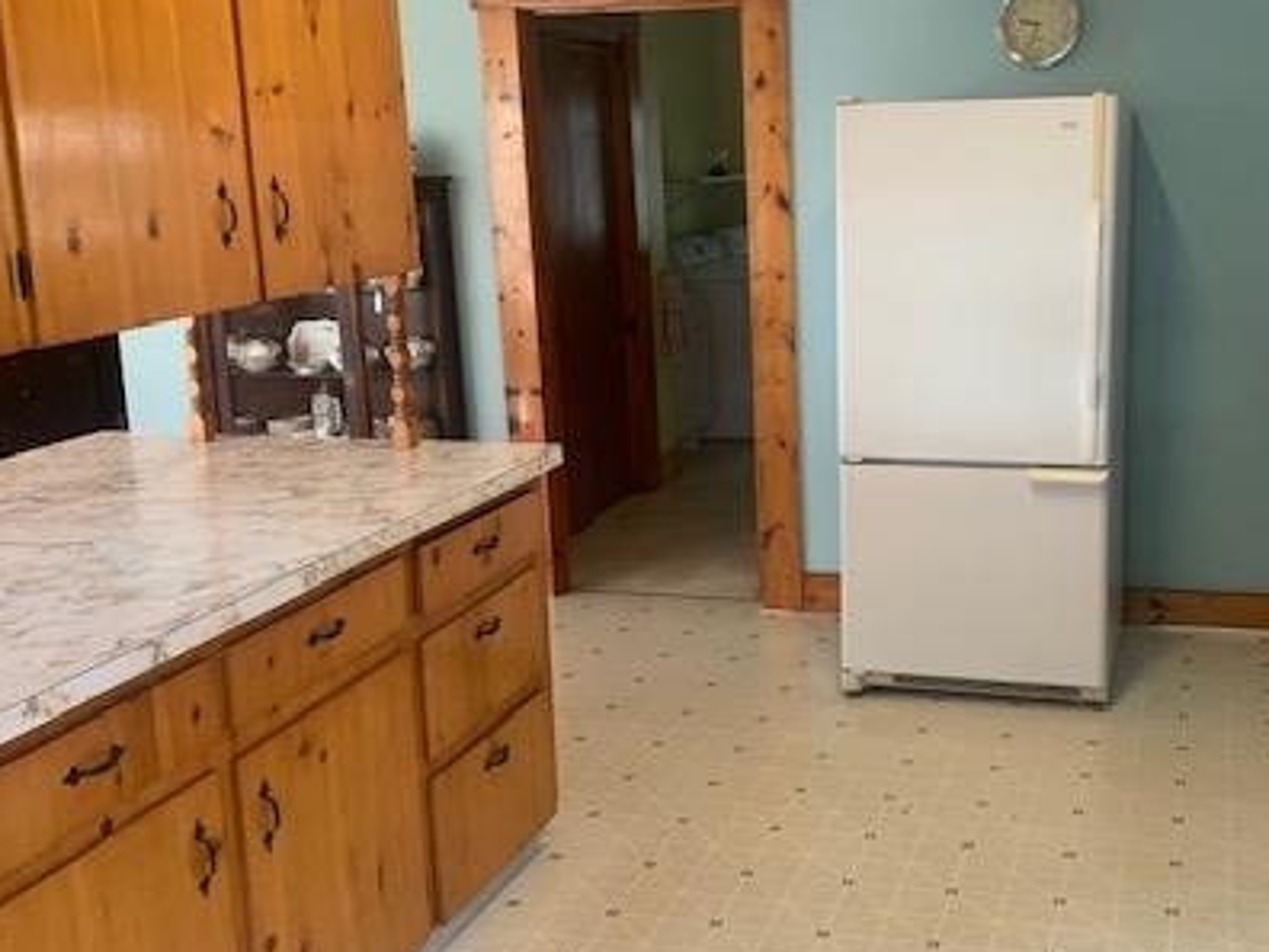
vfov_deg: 34.3
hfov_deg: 44.3
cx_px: 811
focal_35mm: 42
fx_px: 1540
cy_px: 455
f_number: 1.8
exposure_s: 1/60
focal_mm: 4.25
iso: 160
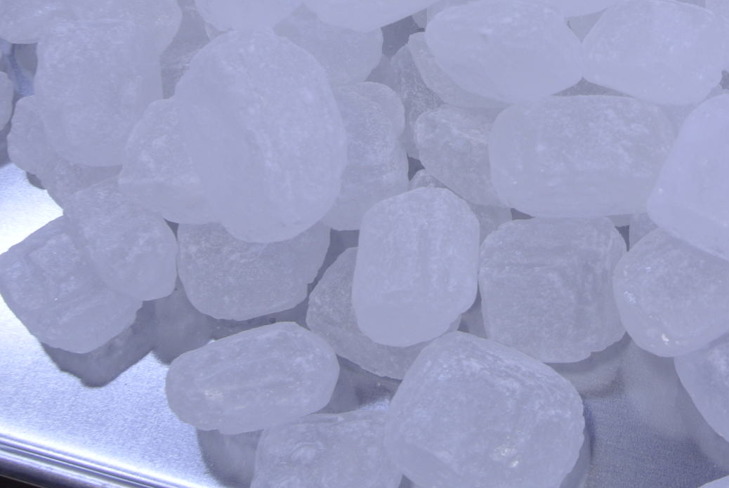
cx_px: 523
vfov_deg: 19.4
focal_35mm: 69
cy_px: 39
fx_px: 1399
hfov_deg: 28.9
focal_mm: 14
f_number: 9
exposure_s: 1/8
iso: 100
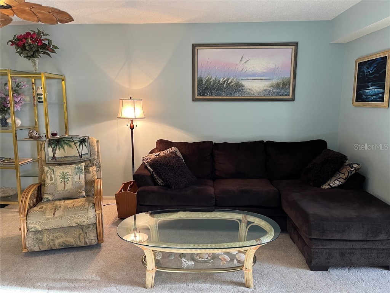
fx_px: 293
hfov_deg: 67.3
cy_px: 146
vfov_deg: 53.1
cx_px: 195
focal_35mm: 26
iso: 160
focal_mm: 5.1
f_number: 1.6
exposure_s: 1/60
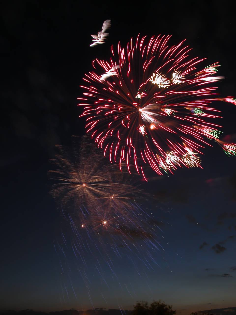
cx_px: 118
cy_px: 158
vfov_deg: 52.6
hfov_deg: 40.7
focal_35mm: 35
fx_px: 318
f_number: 7.1
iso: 100
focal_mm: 8.9
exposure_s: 10.6
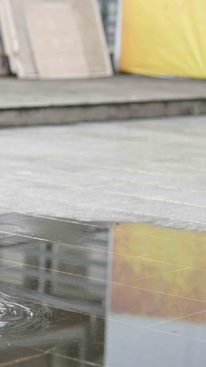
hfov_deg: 9.0
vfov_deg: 16.0
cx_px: 19
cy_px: 184
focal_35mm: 134
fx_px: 1302
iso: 200
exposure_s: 1/320
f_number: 4
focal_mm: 85
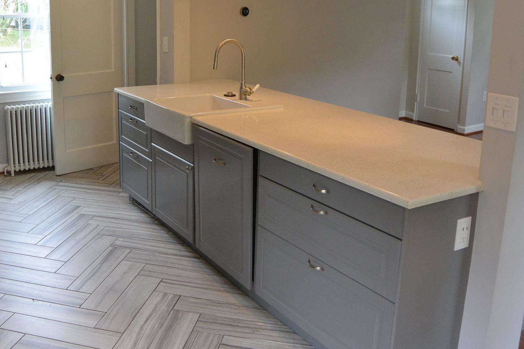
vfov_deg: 33.9
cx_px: 193
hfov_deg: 49.0
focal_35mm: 39
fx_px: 568
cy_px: 118
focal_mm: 10
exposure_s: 1/125
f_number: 4
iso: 400
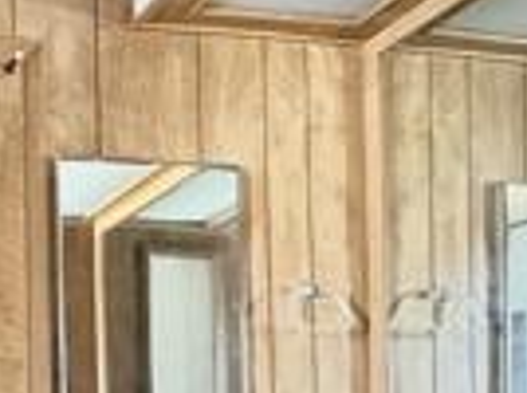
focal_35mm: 67
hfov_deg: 27.6
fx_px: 1018
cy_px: 428
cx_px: 24
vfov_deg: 20.8
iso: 1600
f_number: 2.2
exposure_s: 1/20
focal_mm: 2.22
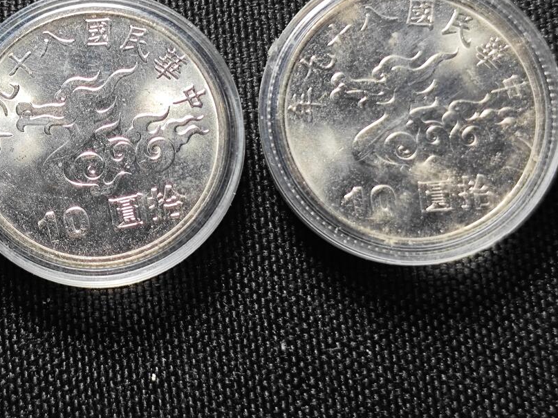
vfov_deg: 17.3
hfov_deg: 22.7
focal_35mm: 85
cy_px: 138
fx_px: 1370
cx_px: 122
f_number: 1.6
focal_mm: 5.84
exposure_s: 1/52.1
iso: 125
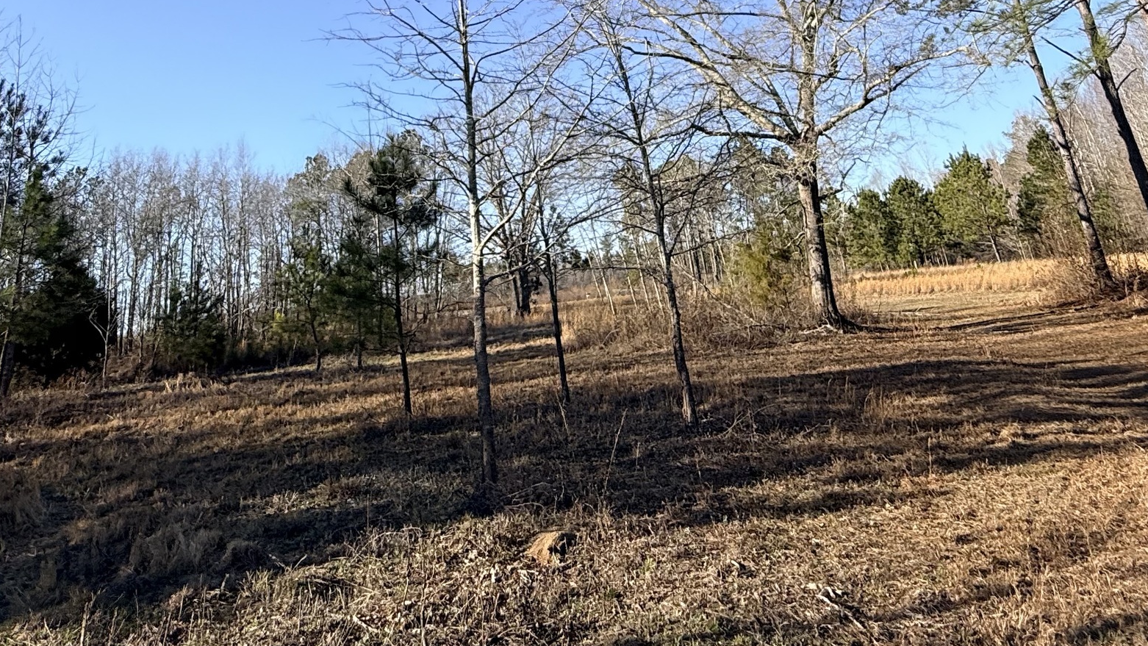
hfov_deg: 64.3
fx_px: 913
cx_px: 559
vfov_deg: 34.7
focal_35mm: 30
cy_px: -26
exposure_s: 1/1285
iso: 50
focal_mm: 2.22
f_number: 2.2
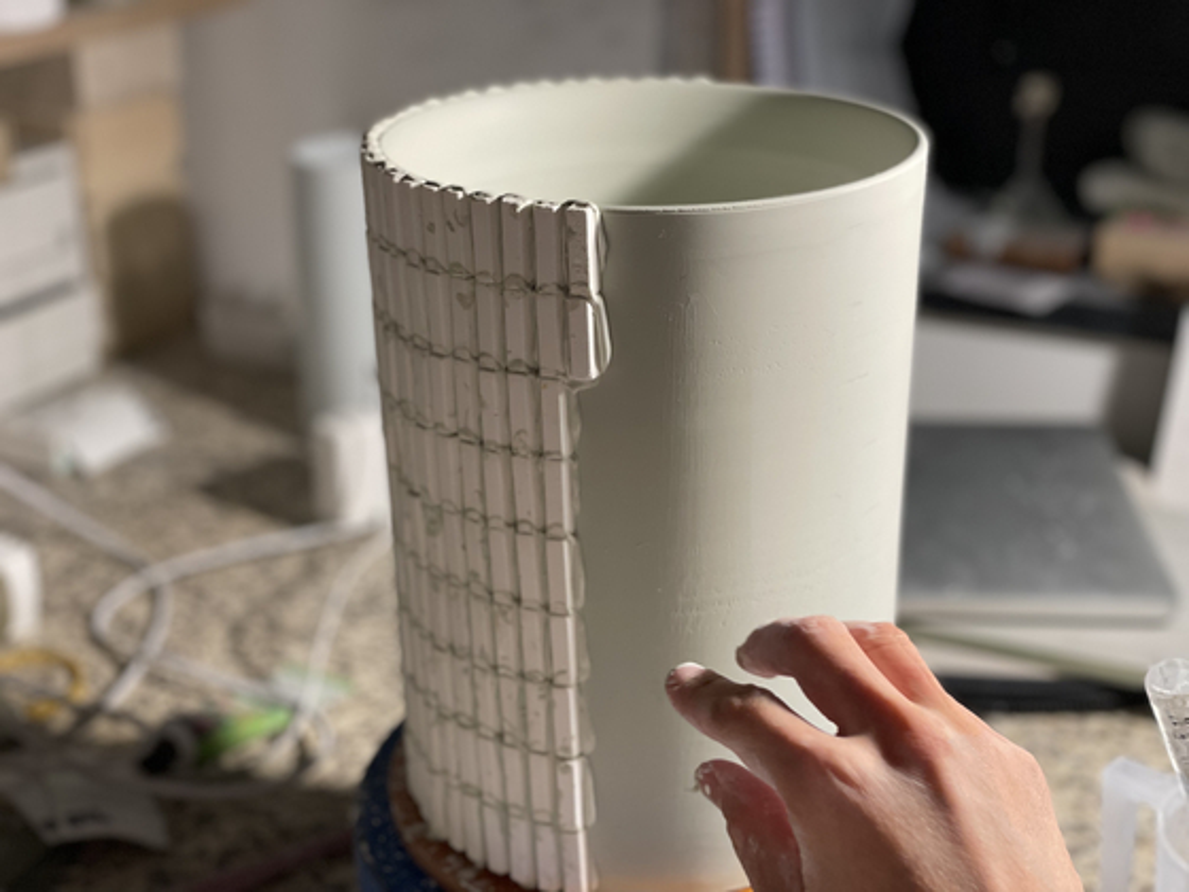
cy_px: 446
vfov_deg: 28.0
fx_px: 1786
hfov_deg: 36.8
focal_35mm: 52
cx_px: 594
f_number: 2
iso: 125
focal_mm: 6
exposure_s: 1/40
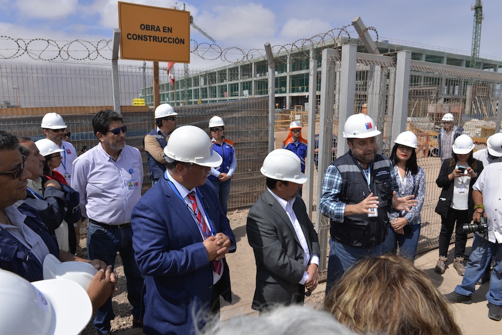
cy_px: 168
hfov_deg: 73.7
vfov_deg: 53.1
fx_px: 335
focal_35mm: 24
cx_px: 251
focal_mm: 24
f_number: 9
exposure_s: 1/320
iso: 100
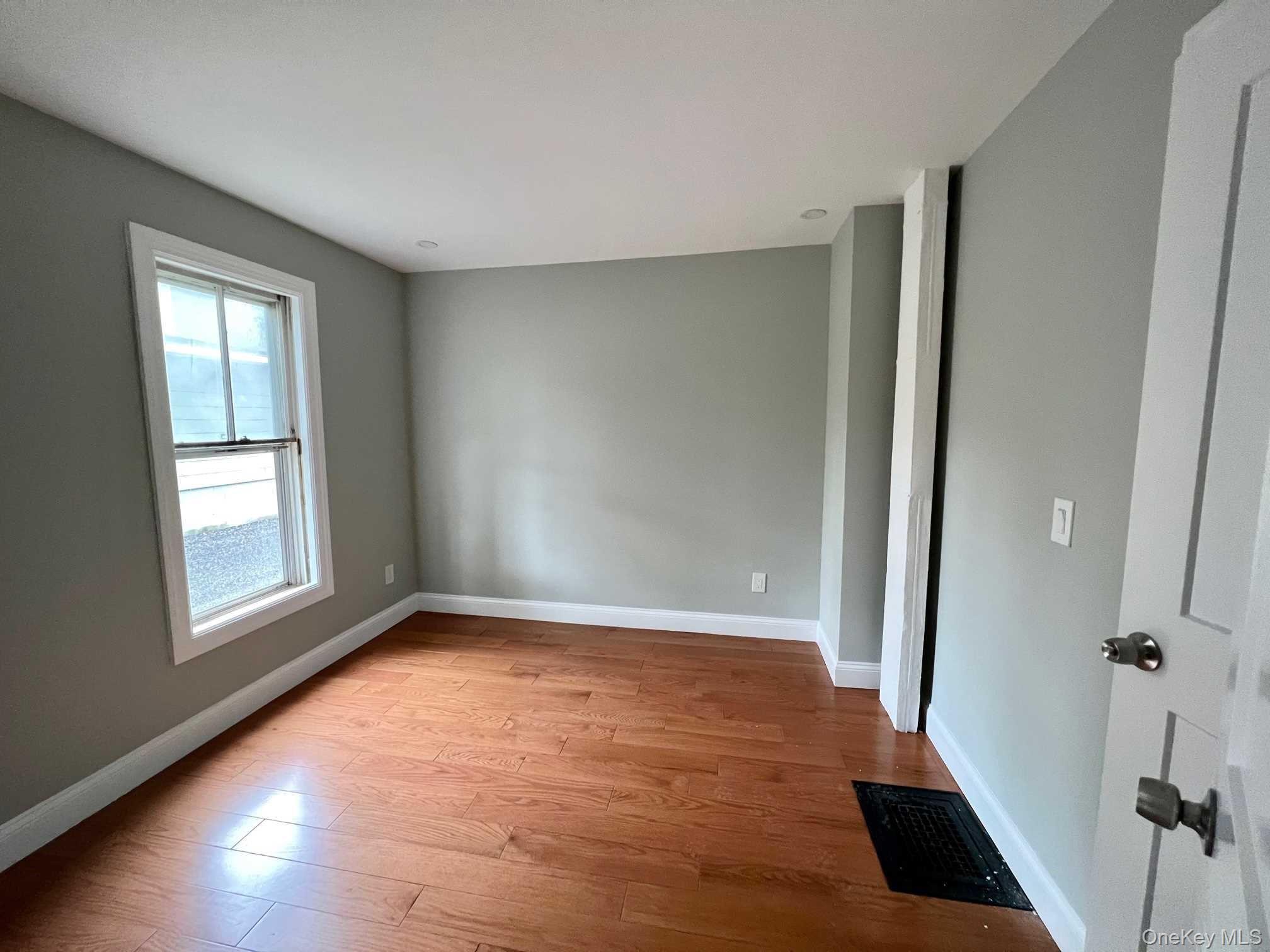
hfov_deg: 106.2
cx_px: 635
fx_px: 477
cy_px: 476
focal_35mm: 13
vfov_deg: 89.9
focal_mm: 1.57
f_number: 1.8
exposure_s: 1/60
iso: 320
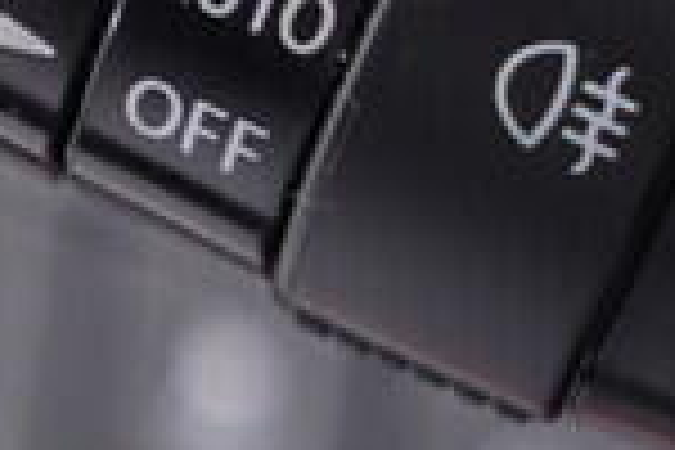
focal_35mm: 246
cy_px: -119
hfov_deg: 8.3
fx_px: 4612
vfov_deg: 5.6
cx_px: 778
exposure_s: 1/40
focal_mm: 24
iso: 125
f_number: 2.8
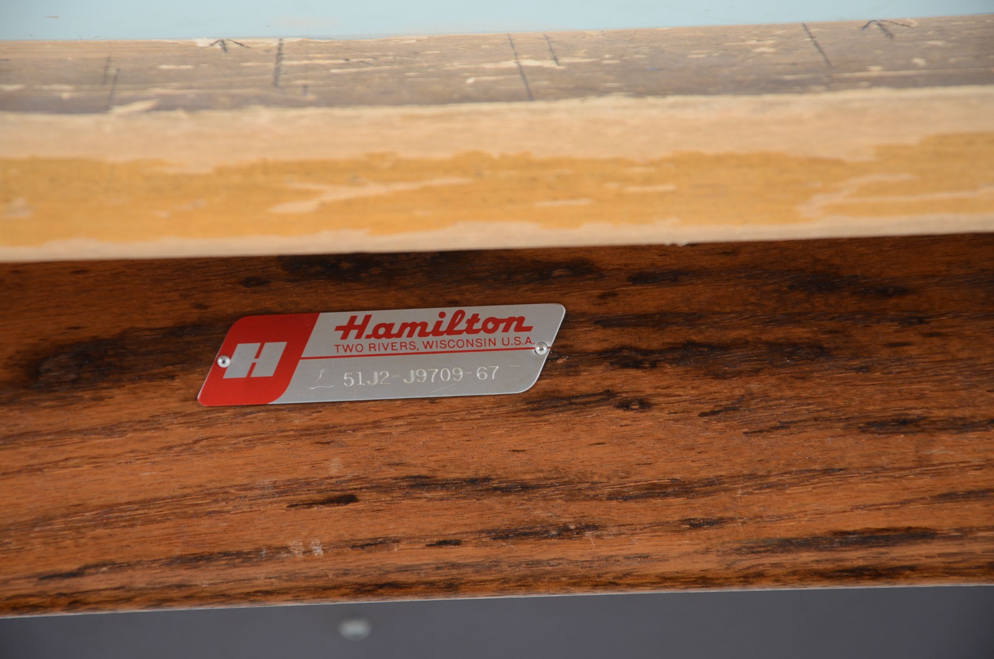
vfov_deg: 8.7
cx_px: 497
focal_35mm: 158
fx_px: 4340
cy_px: 330
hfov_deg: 13.1
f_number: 6.3
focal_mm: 105
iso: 160
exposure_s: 1/100
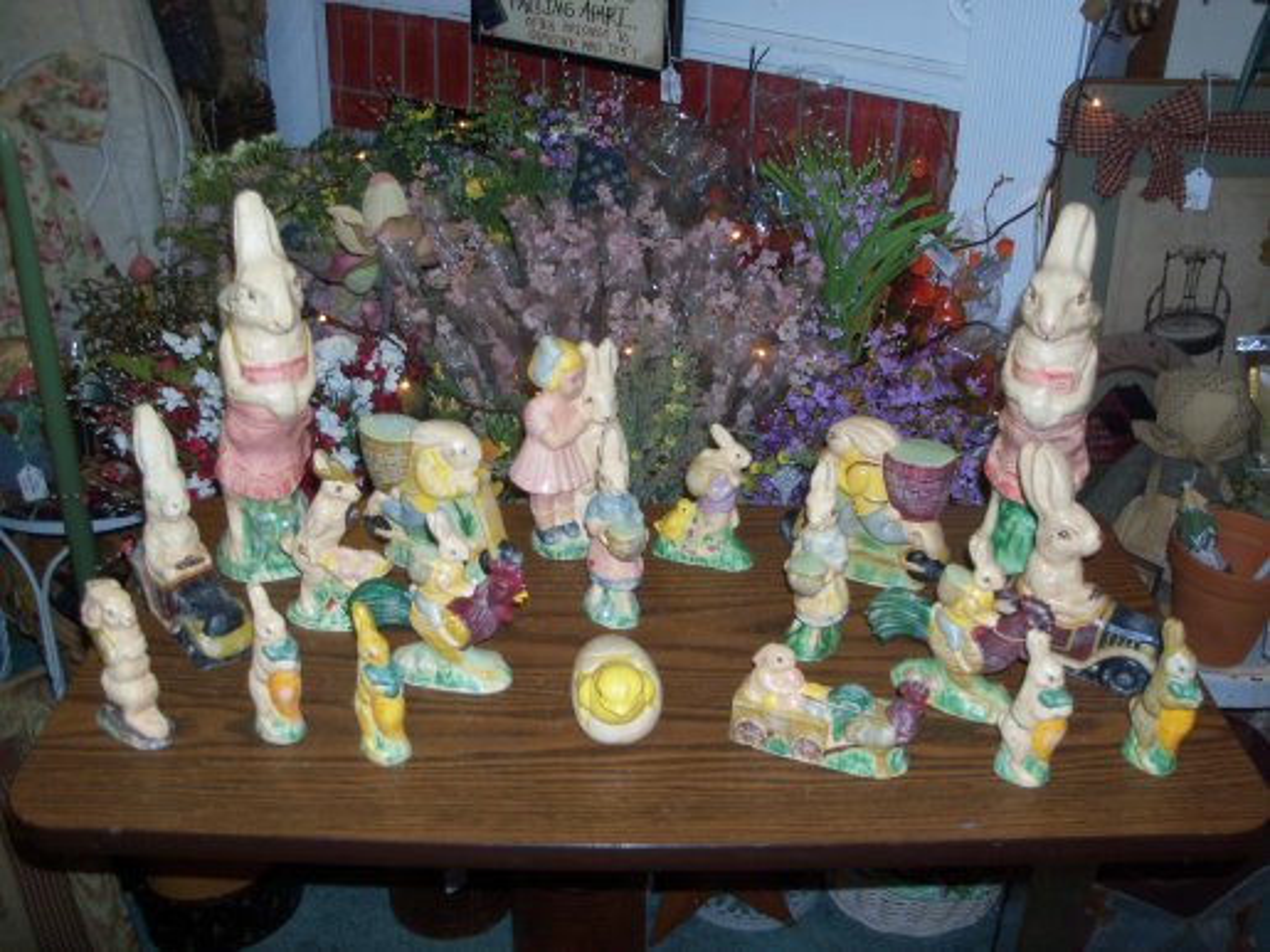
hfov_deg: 52.6
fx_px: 1284
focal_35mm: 35
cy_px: 476
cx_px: 635
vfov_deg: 40.7
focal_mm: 6.3
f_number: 3
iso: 100
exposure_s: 1/30
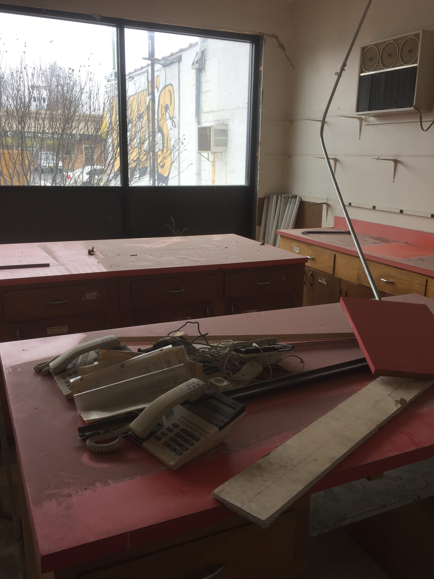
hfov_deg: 46.8
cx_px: 217
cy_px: 291
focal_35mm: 30
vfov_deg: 60.0
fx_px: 502
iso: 32
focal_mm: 4.15
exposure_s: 1/347
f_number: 2.2
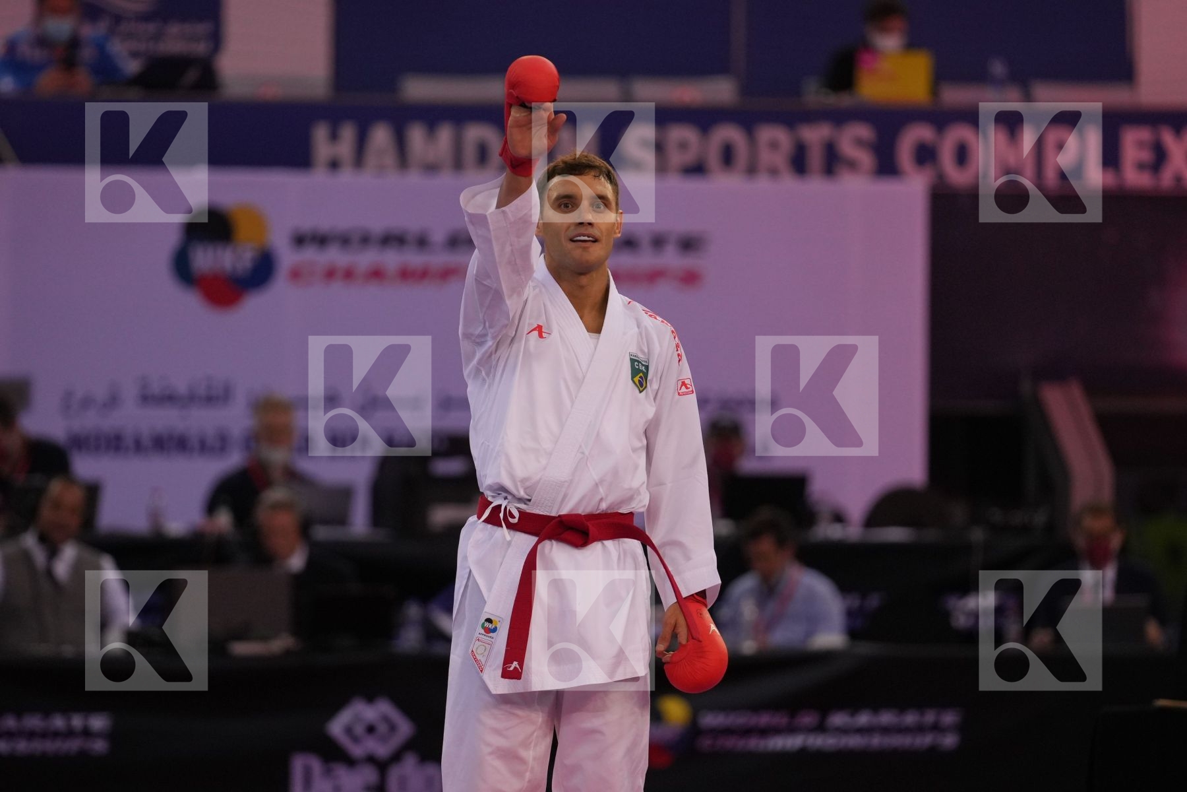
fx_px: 9891
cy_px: 396
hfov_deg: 6.9
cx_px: 594
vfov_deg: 4.6
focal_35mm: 300
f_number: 2.8
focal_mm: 200
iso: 1600
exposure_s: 1/1000
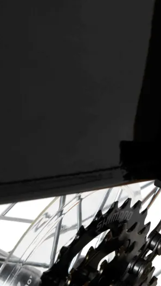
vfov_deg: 8.6
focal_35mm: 250
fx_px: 1896
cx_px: 159
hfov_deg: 4.9
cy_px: 143
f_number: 25
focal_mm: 105
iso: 200
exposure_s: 1/60
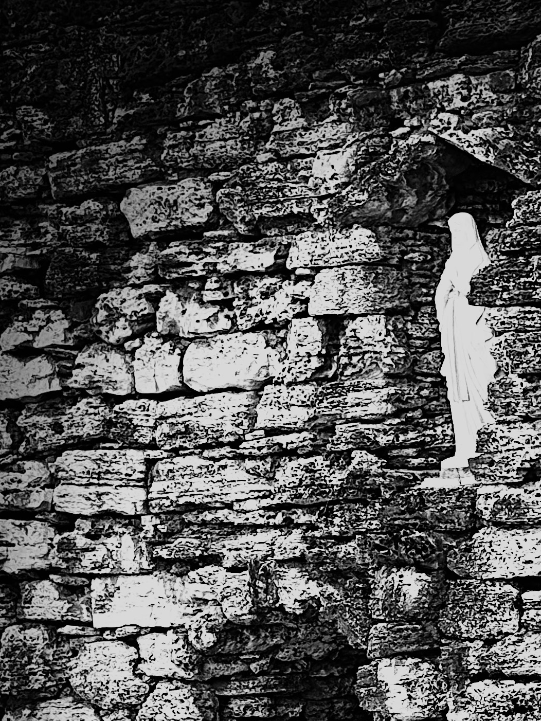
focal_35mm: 138
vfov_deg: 14.1
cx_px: 483
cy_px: 670
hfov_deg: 10.7
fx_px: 2875
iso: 64
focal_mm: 6.76
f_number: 1.78
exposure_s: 1/488
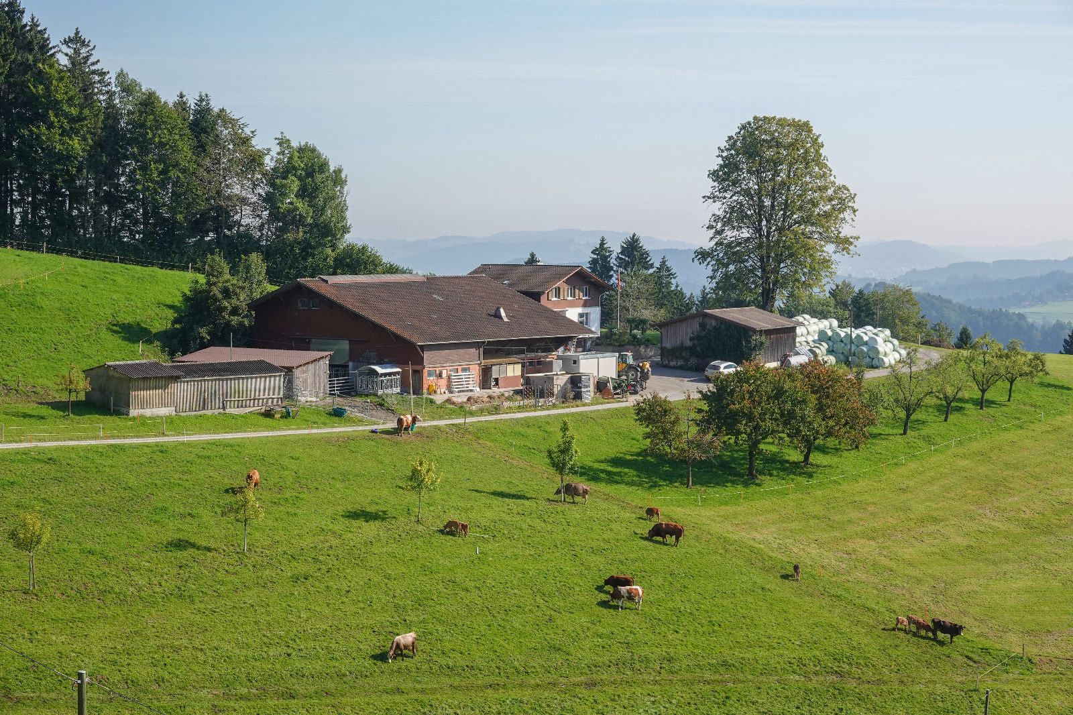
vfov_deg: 18.9
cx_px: 536
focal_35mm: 72
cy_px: 358
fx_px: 2145
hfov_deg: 28.1
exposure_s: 1/640
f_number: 4
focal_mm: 26.42
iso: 100
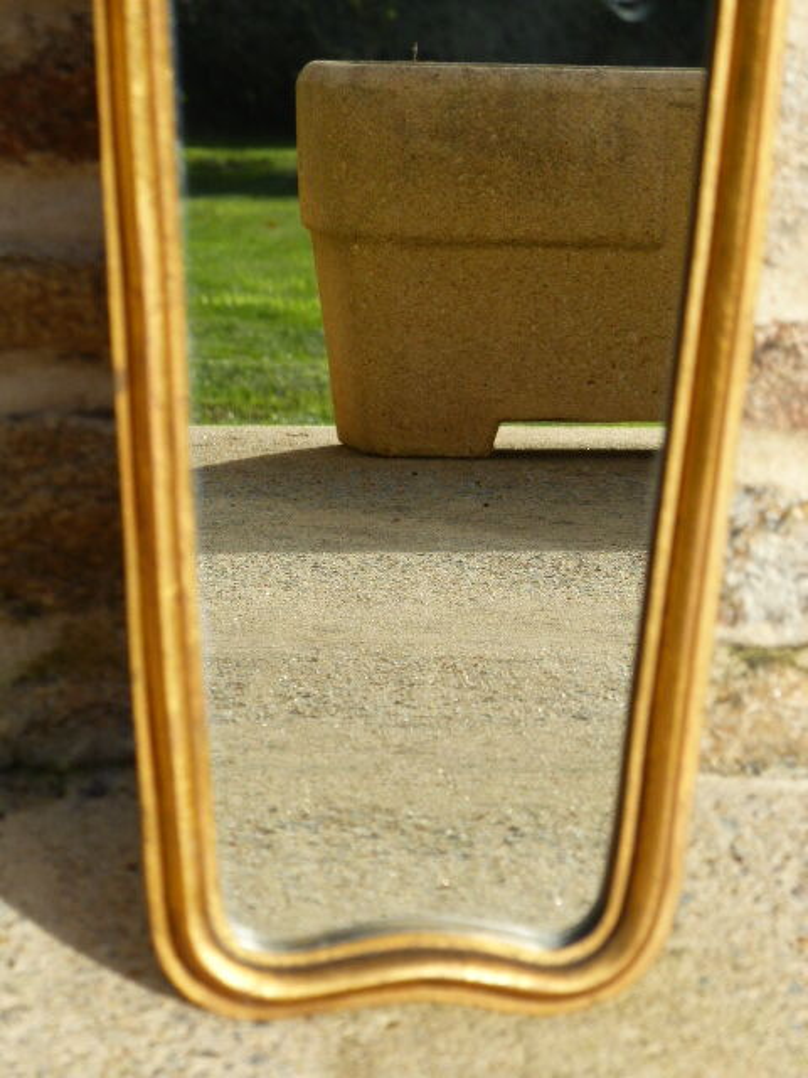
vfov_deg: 10.9
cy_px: 539
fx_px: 5633
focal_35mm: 181
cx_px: 404
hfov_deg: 8.2
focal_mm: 32.5
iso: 100
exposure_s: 1/1000
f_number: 4
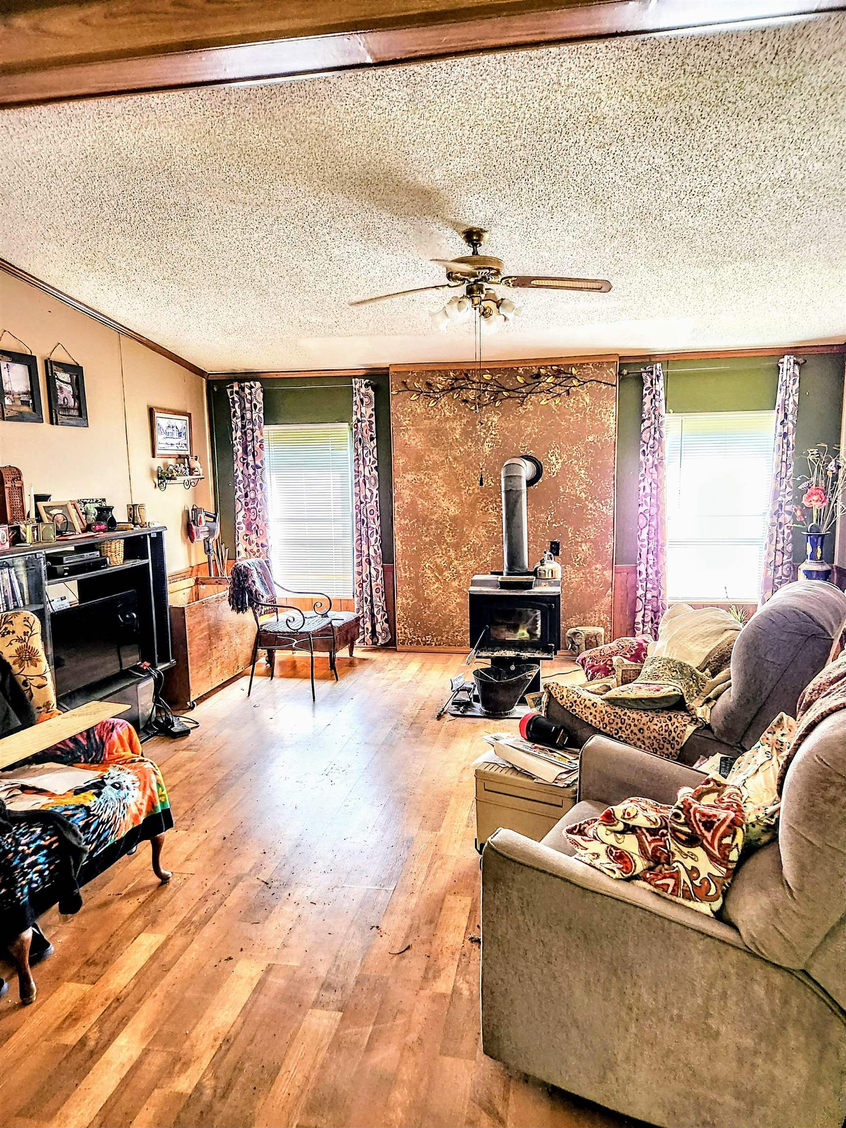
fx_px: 749
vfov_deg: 73.9
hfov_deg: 58.9
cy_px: 564
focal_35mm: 23
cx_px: 423
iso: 320
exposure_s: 1/120
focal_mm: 5.4
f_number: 1.8
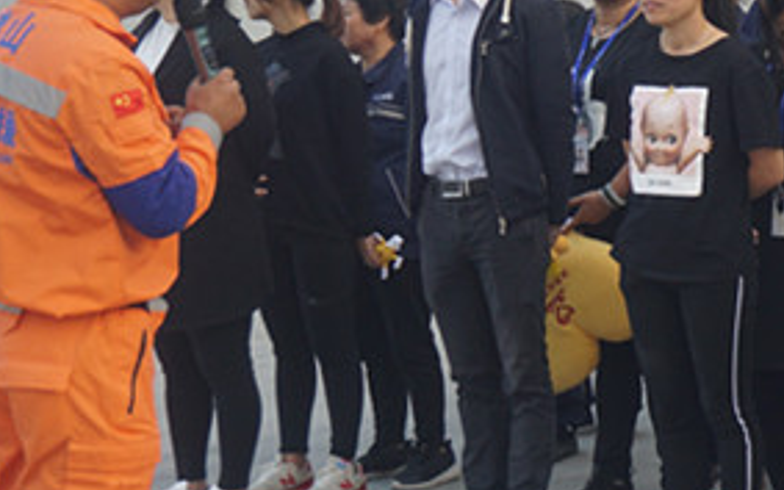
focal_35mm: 130
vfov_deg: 10.0
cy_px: 51
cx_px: 978
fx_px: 2787
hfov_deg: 15.4
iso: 250
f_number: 5
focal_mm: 31
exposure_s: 1/160
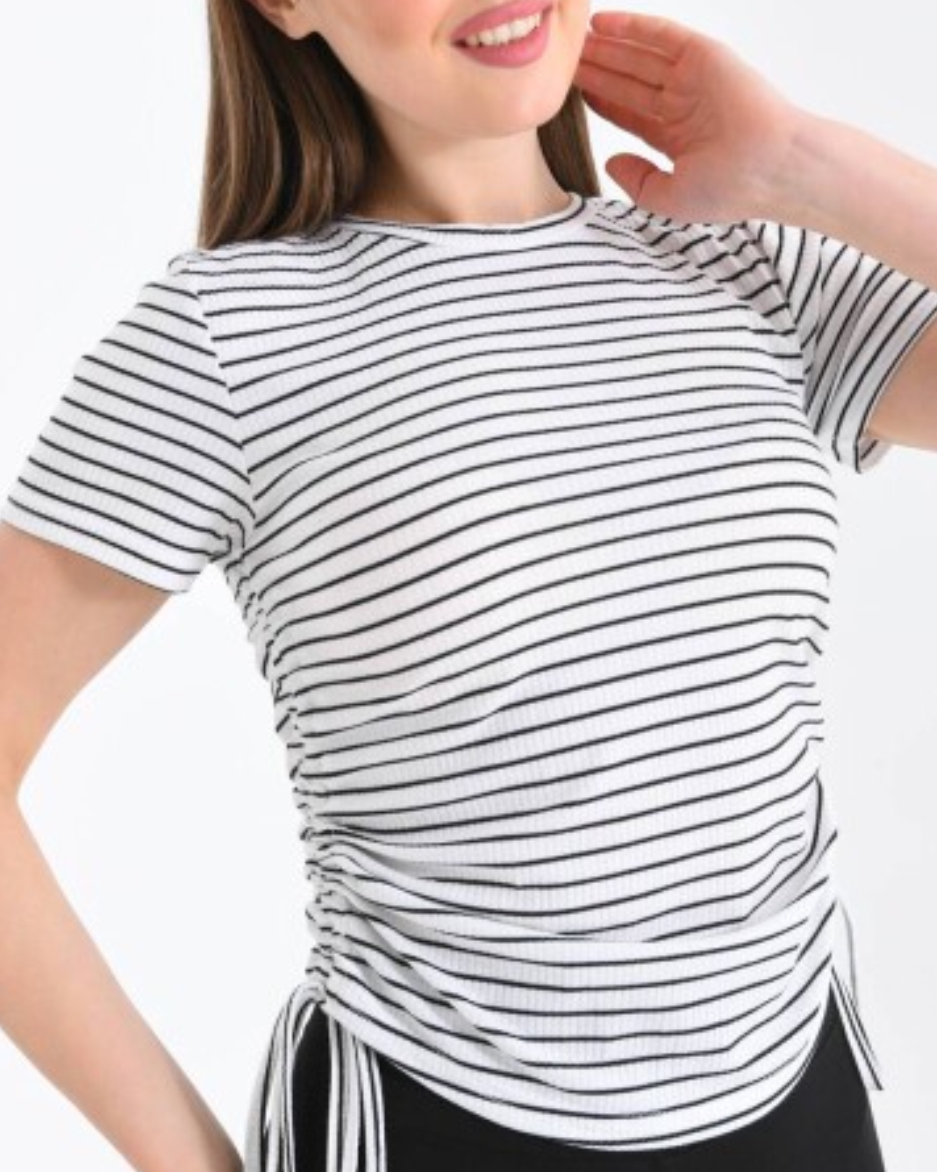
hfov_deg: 19.4
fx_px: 2738
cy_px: 540
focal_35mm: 79
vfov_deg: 24.1
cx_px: 463
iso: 160
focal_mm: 50
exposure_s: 1/125
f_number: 6.3
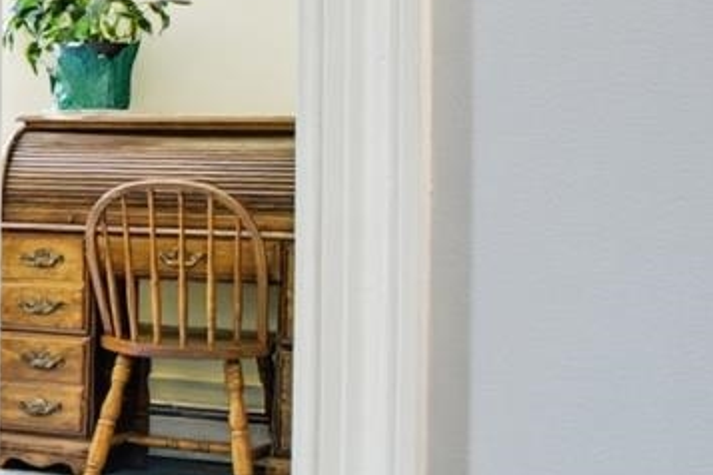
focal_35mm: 112
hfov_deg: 11.3
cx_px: -1416
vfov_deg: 12.2
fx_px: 2218
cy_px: 67
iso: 500
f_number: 7.1
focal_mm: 16
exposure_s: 1
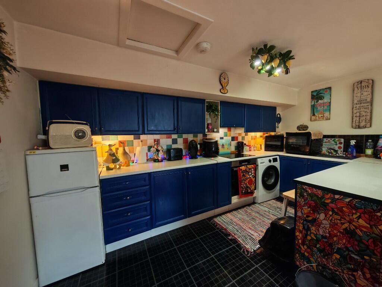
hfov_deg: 110.5
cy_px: 144
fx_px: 132
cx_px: 191
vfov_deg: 94.5
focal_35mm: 12
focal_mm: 1.82
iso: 640
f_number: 2
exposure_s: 1/20
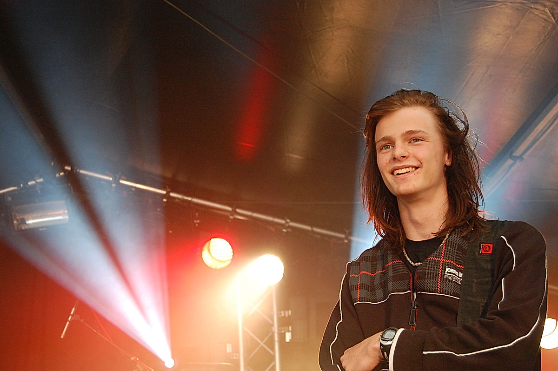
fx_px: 883
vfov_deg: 23.7
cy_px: 186
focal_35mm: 57
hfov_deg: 35.1
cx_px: 279
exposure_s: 1/100
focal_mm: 38
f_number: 5
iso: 800
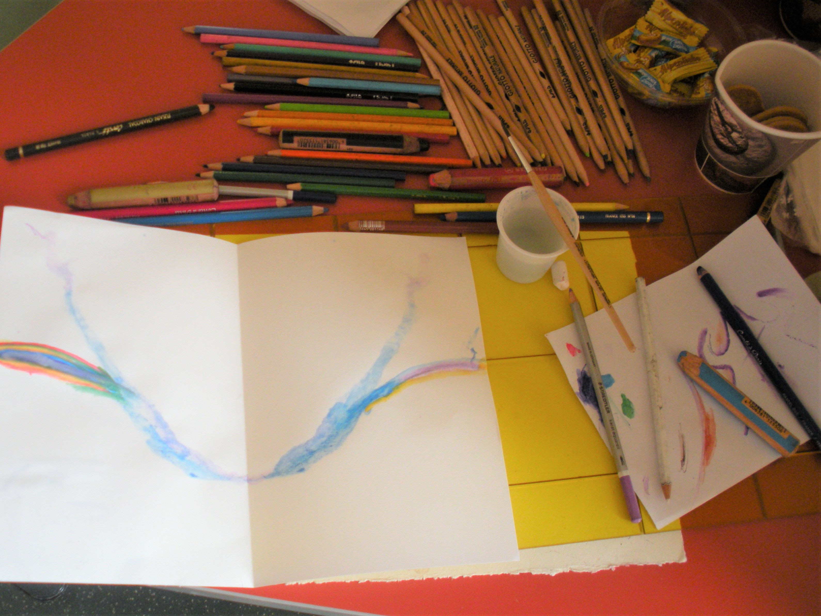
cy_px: 308
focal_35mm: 35
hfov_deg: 52.6
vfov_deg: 40.7
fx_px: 830
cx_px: 410
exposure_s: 1/40.3
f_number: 3.5
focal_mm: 6.3
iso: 200
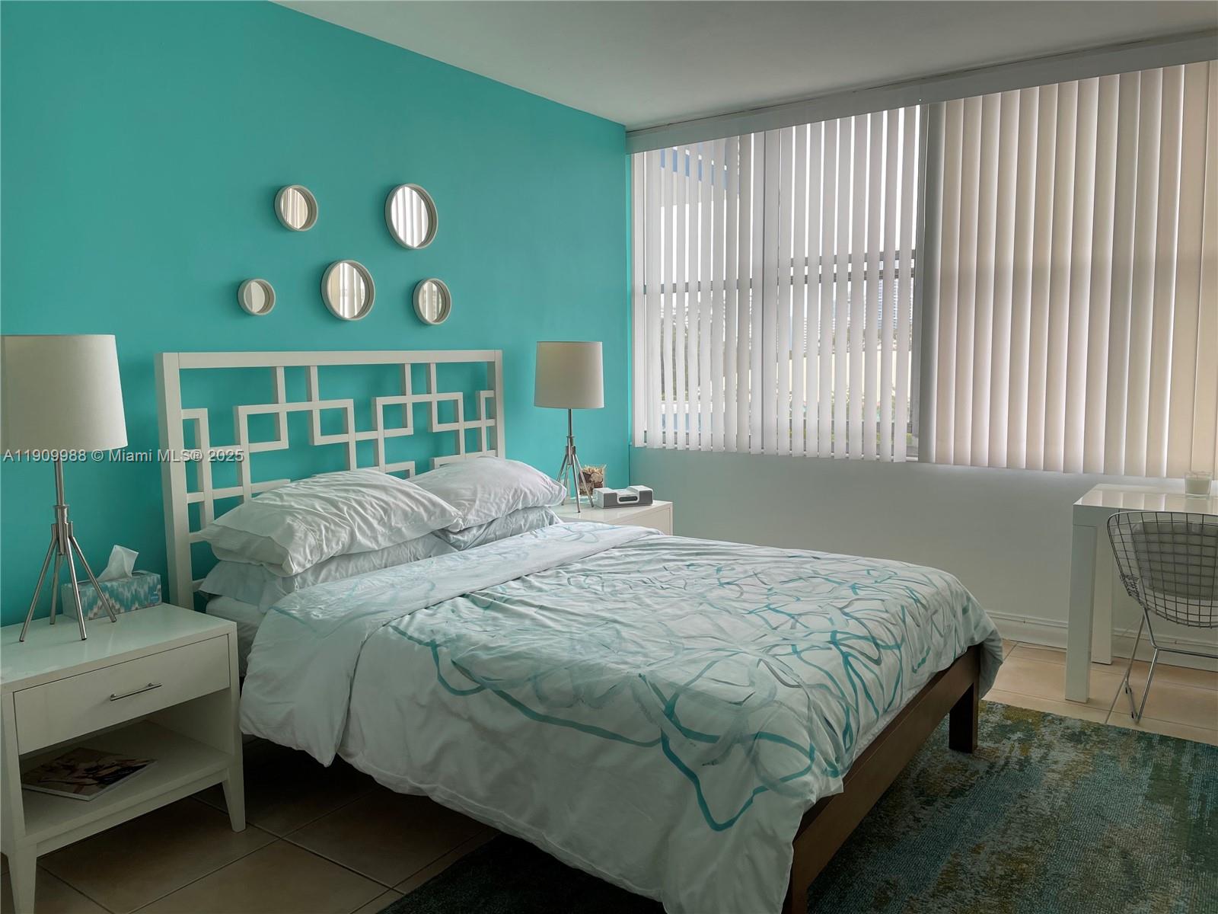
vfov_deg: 53.1
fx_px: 915
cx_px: 609
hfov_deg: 67.3
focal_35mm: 26
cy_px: 457
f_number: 1.6
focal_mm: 4.2
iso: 32
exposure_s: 1/317
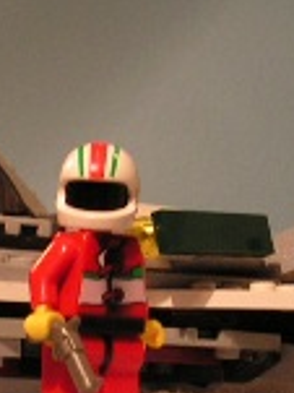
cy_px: 245
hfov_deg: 9.6
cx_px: 16
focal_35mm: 153
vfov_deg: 12.9
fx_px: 1735
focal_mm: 7.6
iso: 125
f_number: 3.2
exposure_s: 1/40
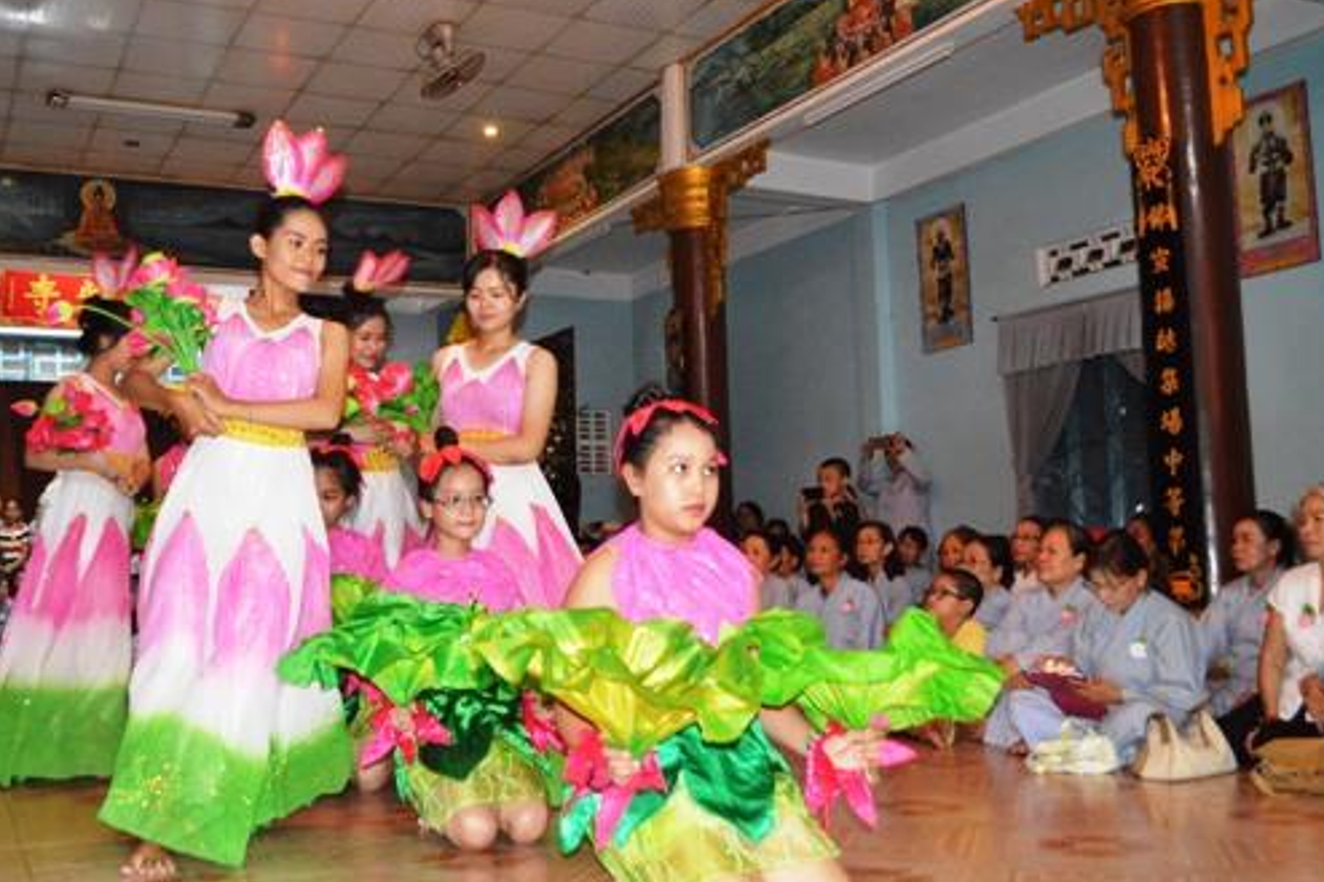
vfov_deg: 37.8
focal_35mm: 35
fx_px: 1287
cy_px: 445
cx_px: 504
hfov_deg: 53.9
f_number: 3.5
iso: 2500
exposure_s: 1/60
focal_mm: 18
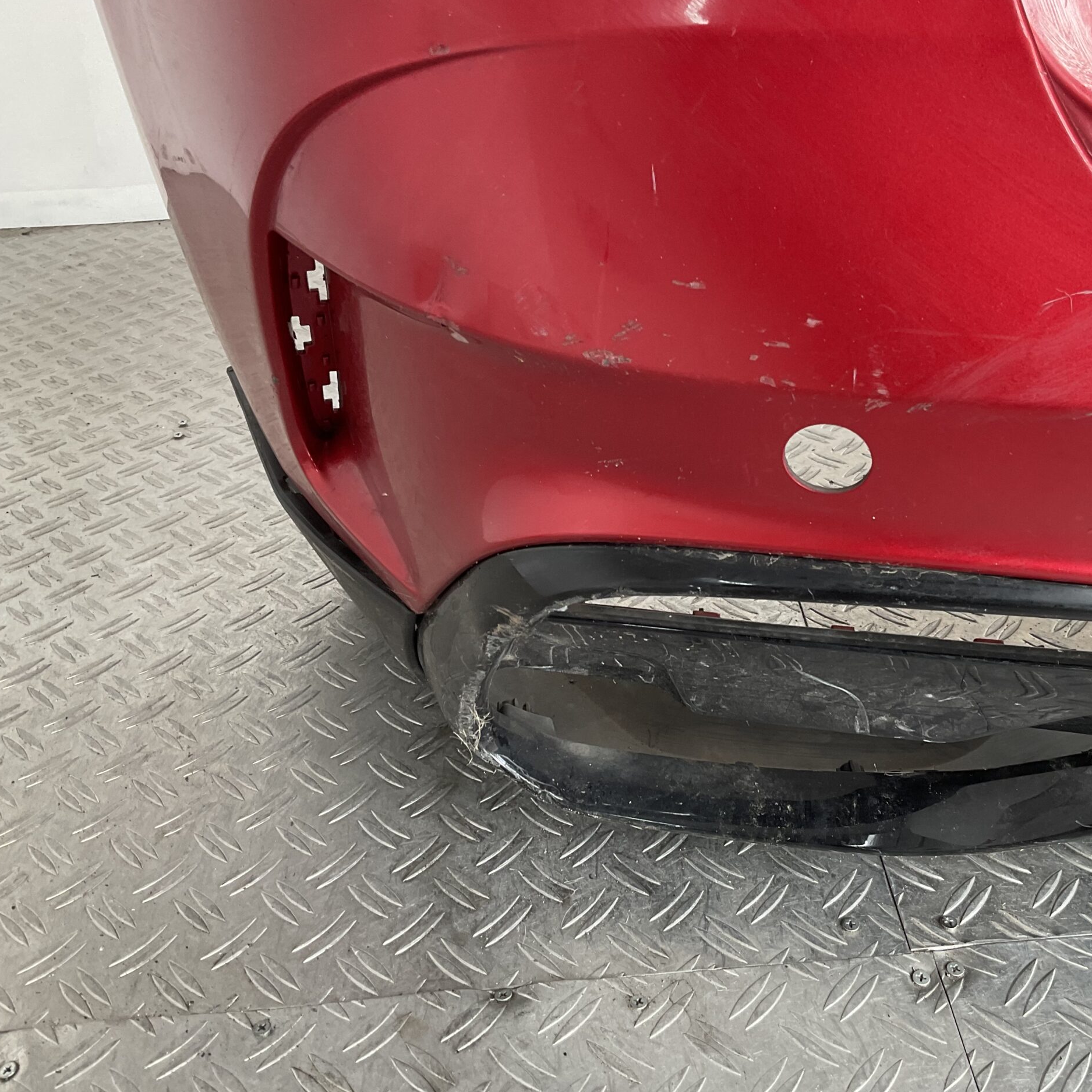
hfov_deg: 46.9
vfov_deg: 47.2
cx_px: 665
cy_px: 544
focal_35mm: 35
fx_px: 1249
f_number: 1.8
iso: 40
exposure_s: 1/50
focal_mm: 3
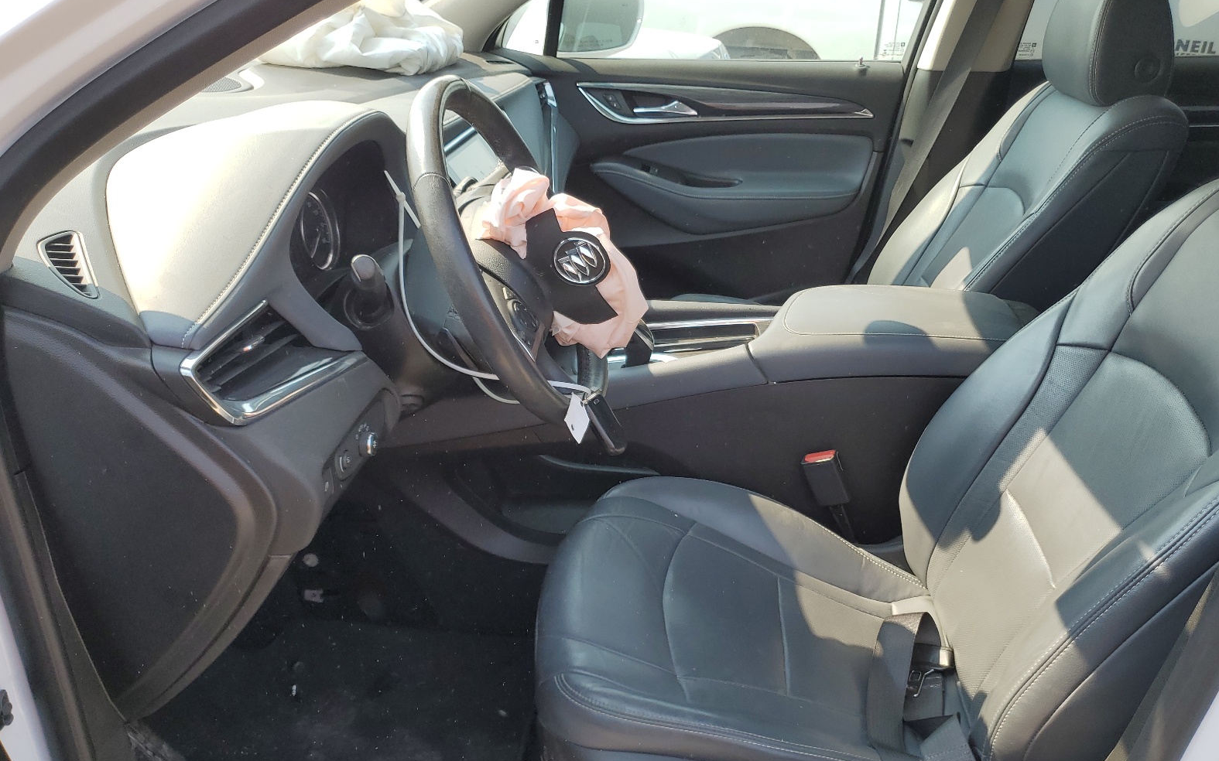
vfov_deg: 44.5
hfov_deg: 66.5
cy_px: 405
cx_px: 613
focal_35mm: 28
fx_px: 930
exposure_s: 1/588
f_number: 1.5
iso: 50
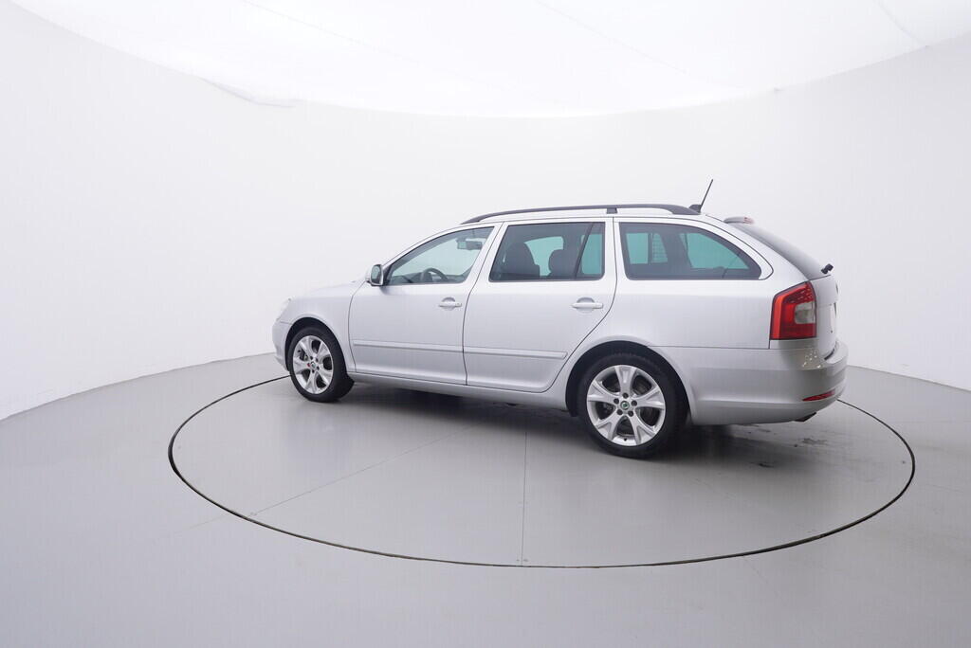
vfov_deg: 56.2
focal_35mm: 22
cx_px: 486
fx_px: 607
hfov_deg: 77.3
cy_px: 324
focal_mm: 15
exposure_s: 1/80
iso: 200
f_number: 5
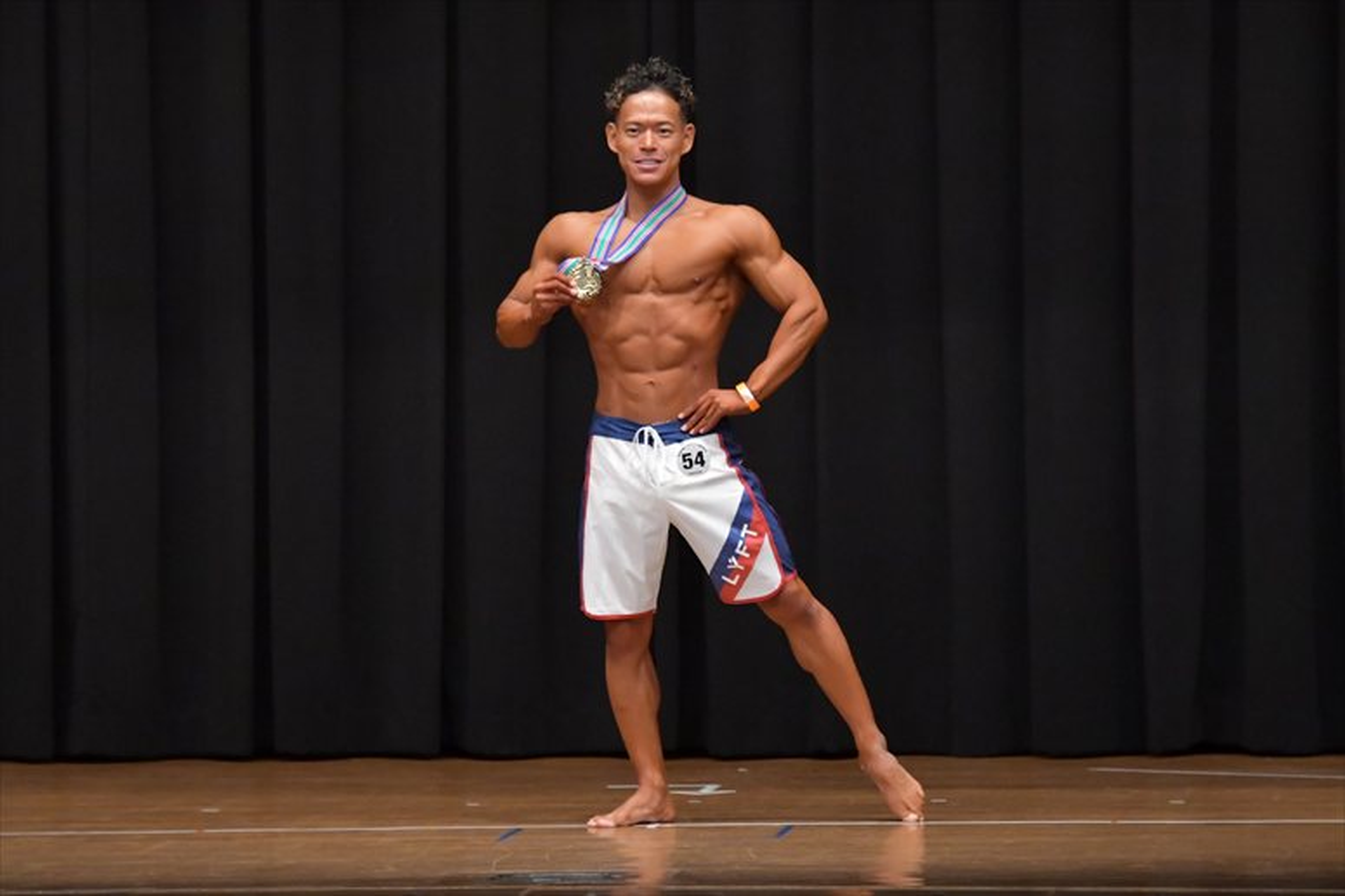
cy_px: 448
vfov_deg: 5.7
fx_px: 8962
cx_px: 672
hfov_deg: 8.6
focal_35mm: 240
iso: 6400
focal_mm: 160
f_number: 5.6
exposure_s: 1/400
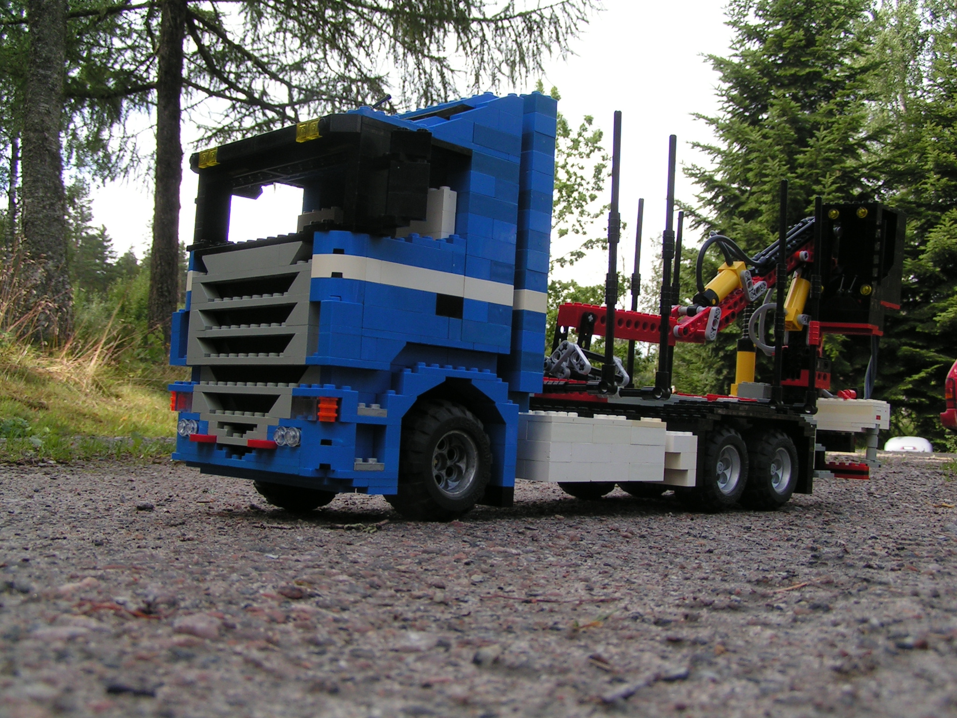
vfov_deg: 37.7
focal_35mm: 38
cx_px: 478
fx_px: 1051
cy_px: 359
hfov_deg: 49.0
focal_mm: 5.8
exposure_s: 1/160
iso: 50
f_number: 5
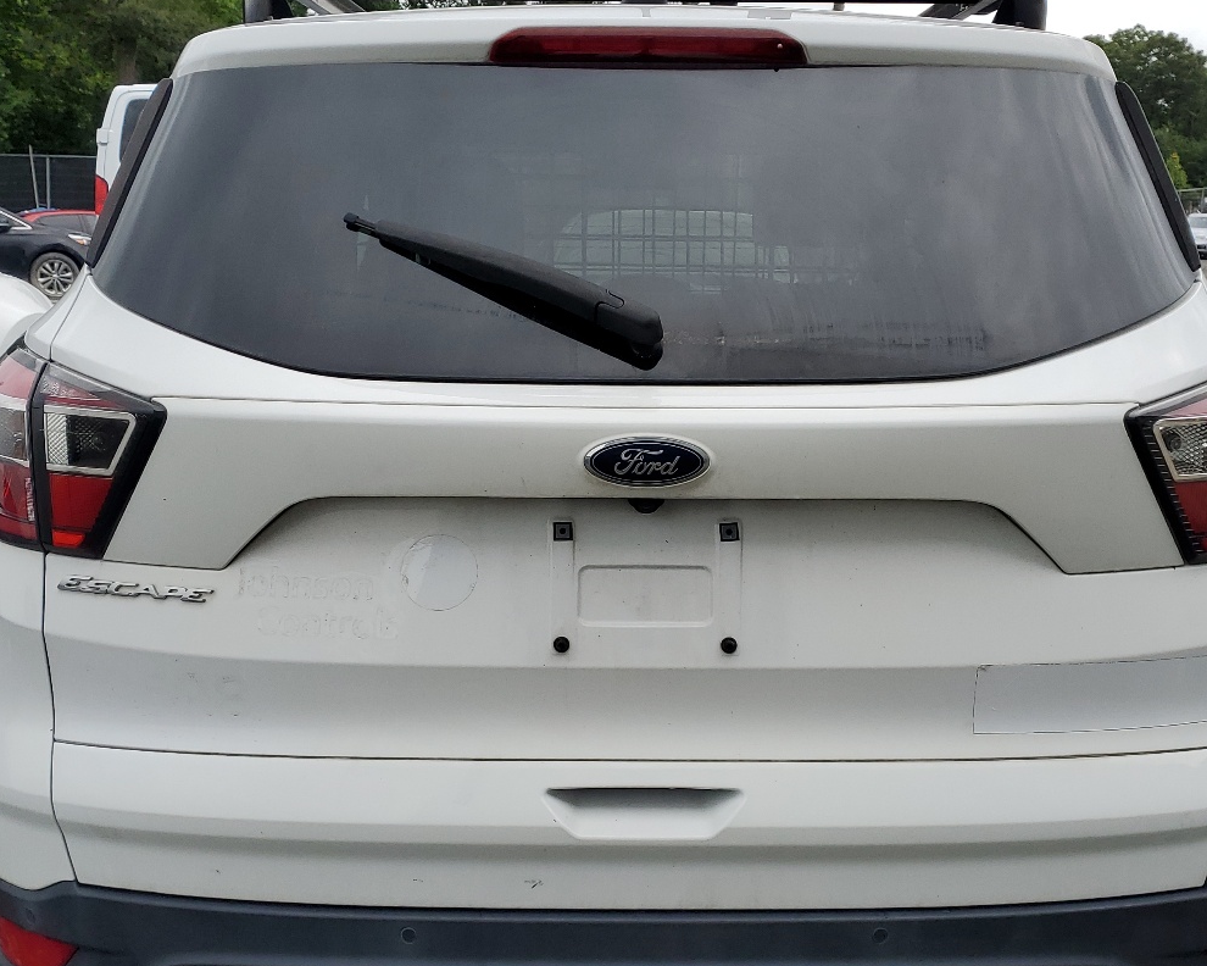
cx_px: 623
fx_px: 1465
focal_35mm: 41
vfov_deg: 36.5
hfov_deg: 44.8
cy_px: 524
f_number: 1.5
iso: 50
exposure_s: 1/2500
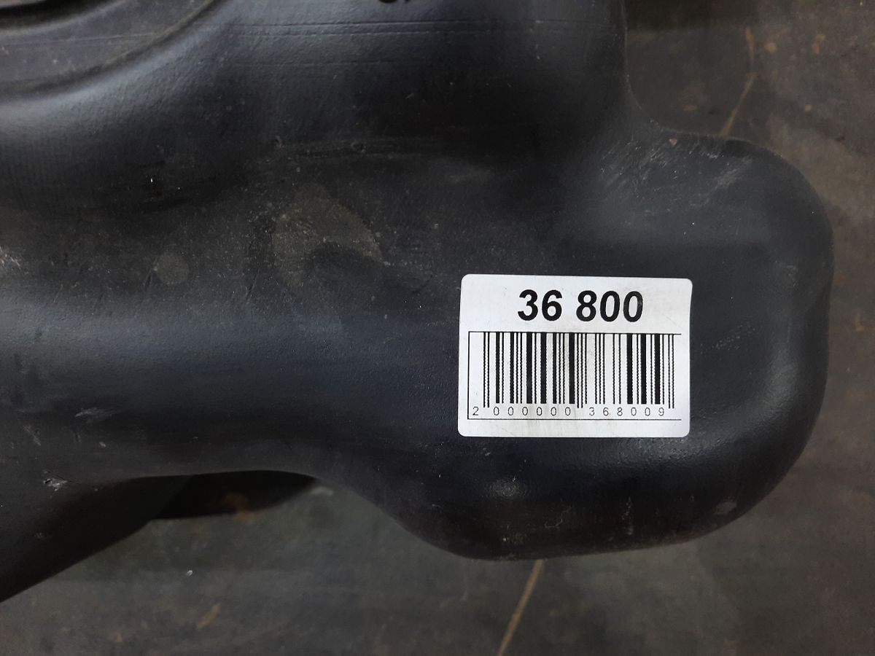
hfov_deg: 69.4
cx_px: 438
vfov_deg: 54.9
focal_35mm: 25
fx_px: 632
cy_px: 328
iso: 200
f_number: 2
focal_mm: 4.6
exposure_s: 1/50
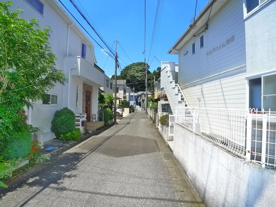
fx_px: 191
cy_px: 104
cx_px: 138
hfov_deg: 71.6
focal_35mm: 24
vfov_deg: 56.8
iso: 400
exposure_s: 1/500
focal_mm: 5.1
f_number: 4
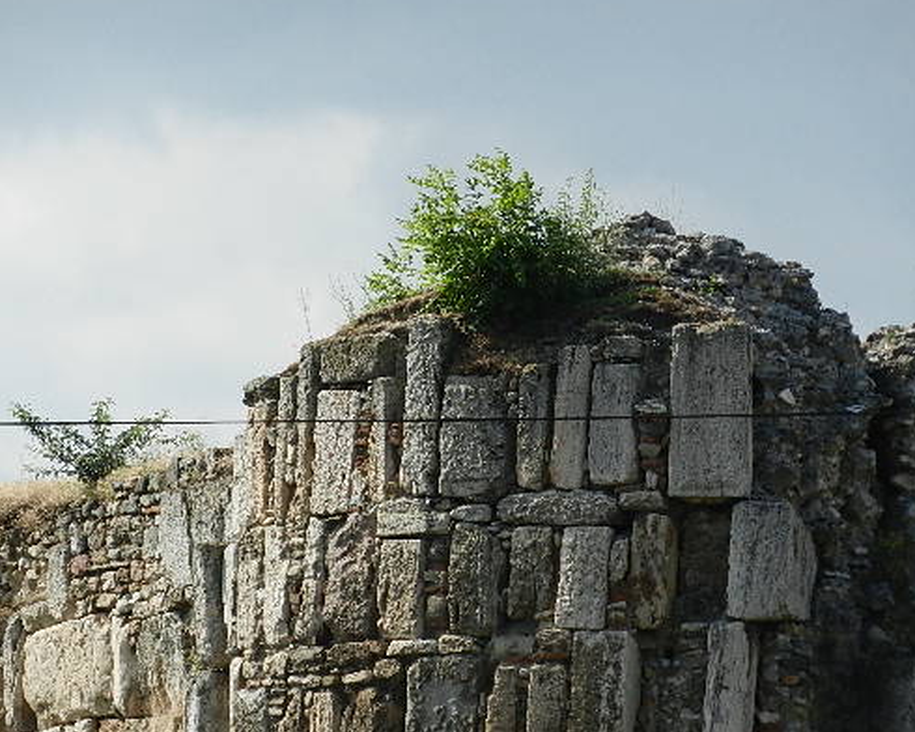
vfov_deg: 4.8
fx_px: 8693
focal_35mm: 321
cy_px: 392
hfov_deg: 6.0
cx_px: 446
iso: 160
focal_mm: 45.3
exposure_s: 1/800
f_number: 5.3
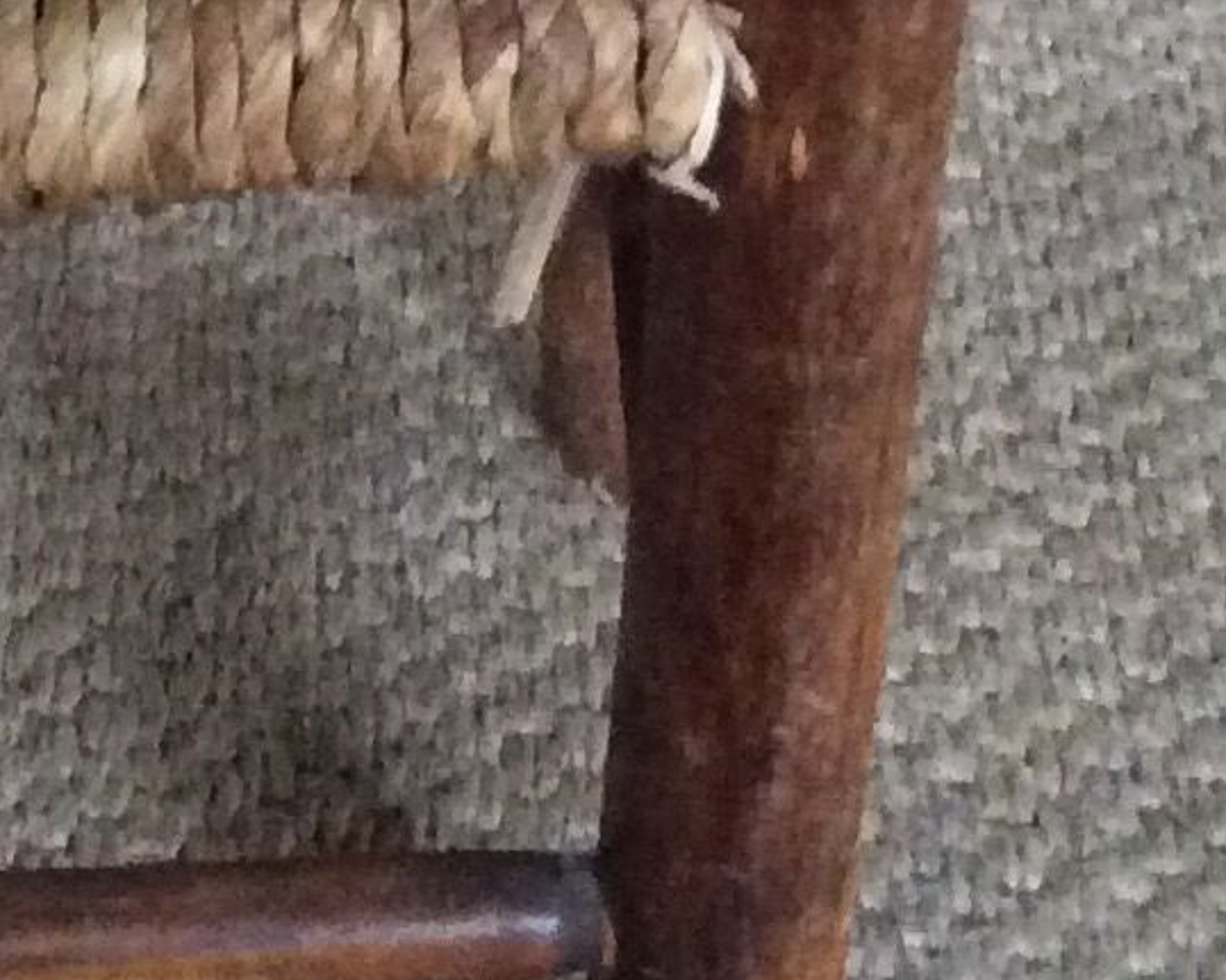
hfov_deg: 12.6
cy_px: -603
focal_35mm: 150
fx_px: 5442
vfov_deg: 9.9
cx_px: -127
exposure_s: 1/17
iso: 320
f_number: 2.4
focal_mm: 3.3
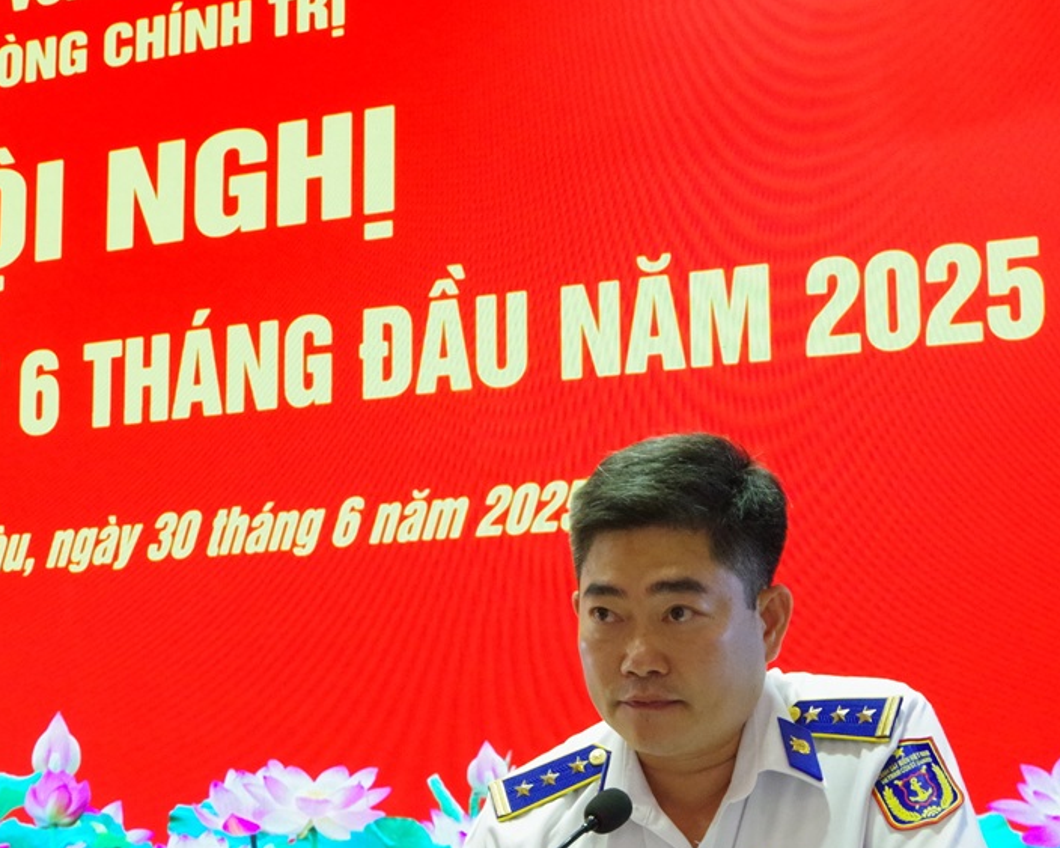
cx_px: 562
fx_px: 1945
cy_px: 559
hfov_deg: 30.5
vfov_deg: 24.5
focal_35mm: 62
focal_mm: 21
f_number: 5
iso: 3200
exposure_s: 1/125
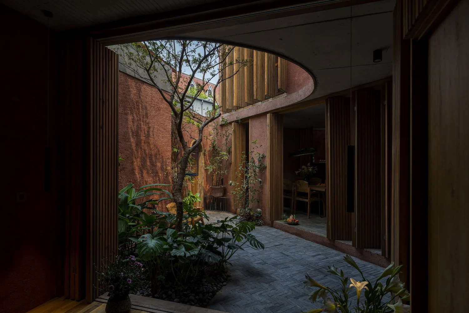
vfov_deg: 61.9
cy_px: 156
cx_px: 234
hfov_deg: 84.0
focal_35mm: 20
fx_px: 261
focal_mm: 20
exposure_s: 1/500
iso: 200
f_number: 5
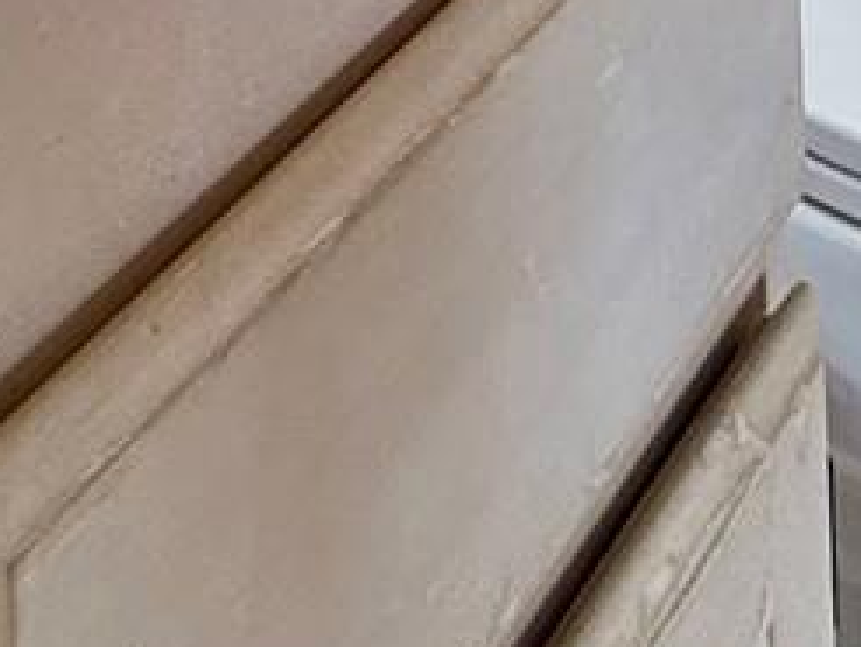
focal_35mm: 91
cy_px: -1182
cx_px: 371
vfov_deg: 11.4
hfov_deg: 21.5
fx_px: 2266
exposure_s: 1/99
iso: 160
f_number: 2.2
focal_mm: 2.22
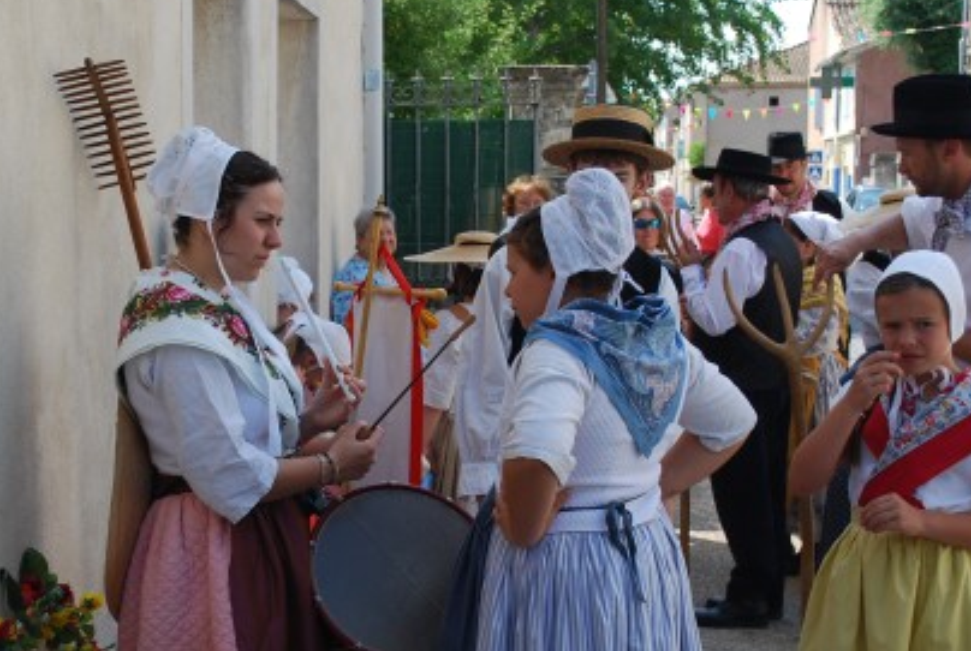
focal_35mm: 76
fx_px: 2054
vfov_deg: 18.0
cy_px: 364
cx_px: 291
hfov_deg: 26.4
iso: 100
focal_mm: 32
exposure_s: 1/160
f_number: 6.3
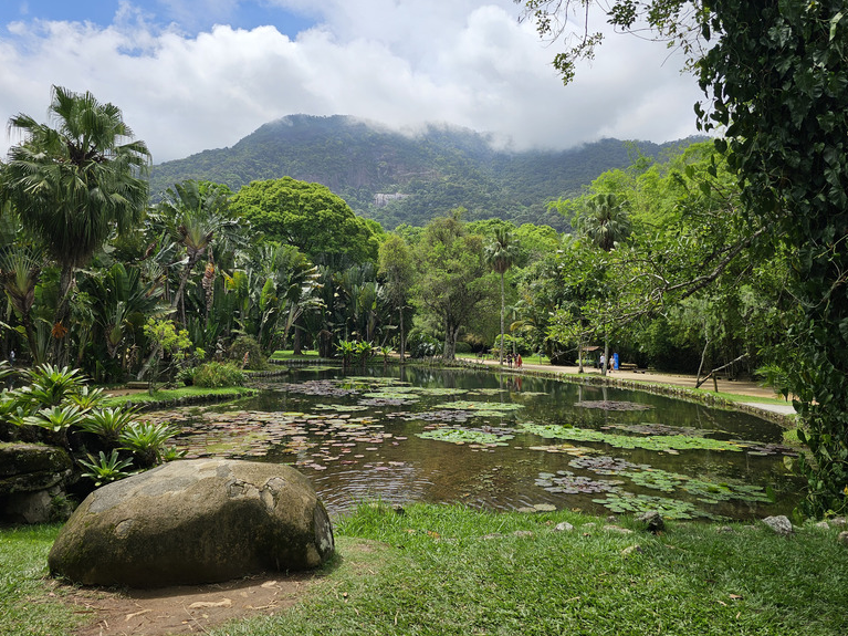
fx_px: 588
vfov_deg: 56.8
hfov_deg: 71.6
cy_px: 322
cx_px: 428
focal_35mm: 24
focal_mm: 6.3
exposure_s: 1/1036
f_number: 1.7
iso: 10
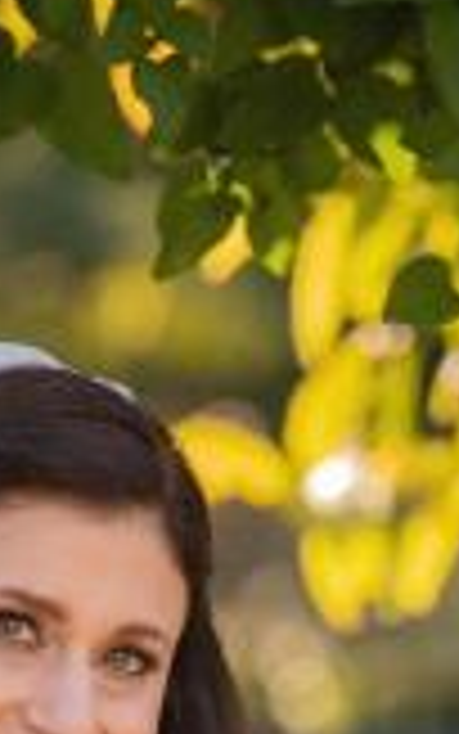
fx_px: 13878
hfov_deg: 1.9
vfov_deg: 3.0
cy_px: 1279
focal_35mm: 694
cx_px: 214
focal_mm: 185
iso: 400
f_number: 5
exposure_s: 1/320
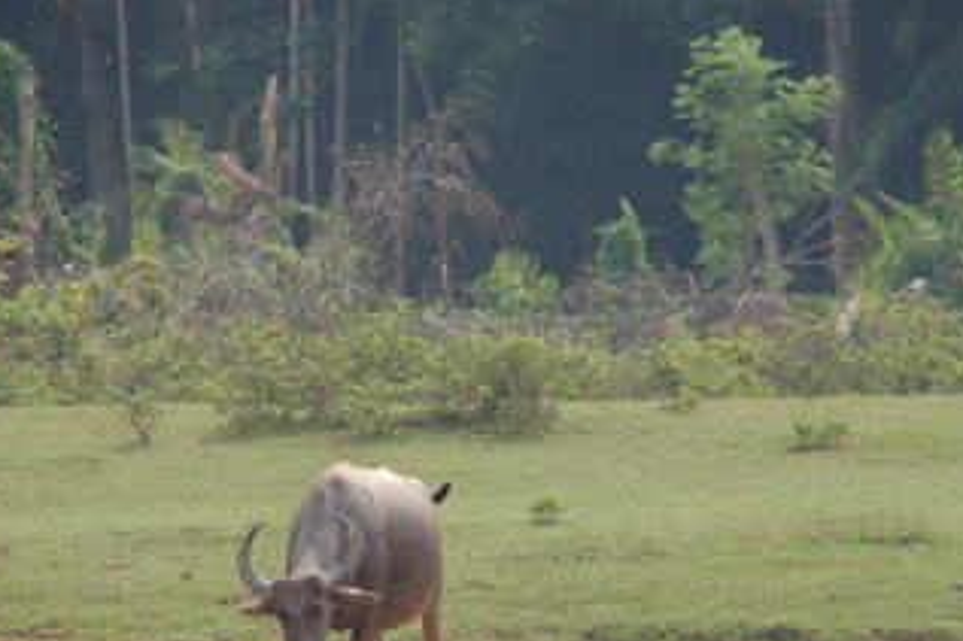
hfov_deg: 3.2
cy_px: 553
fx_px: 17378
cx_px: 456
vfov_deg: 2.1
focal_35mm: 650
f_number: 6.3
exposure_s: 1/1600
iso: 800
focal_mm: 250
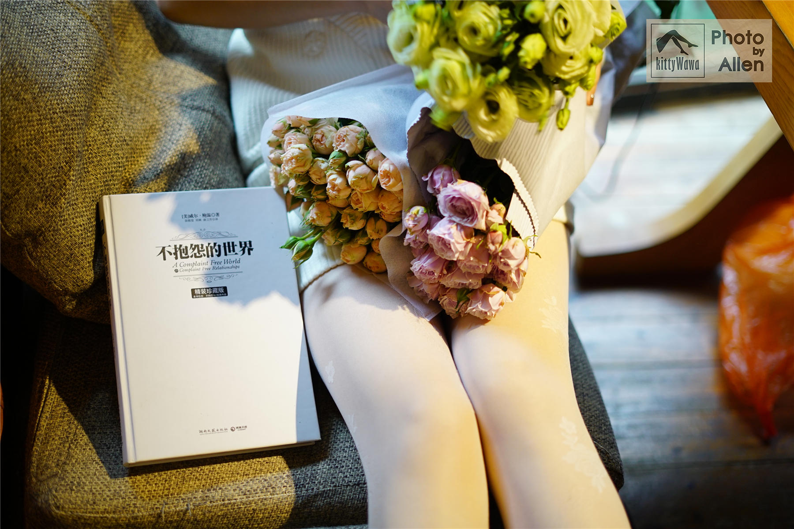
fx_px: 1103
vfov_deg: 27.0
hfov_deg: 39.6
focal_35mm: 50
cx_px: 397
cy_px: 264
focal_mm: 50
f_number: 1.8
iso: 640
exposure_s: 1/60
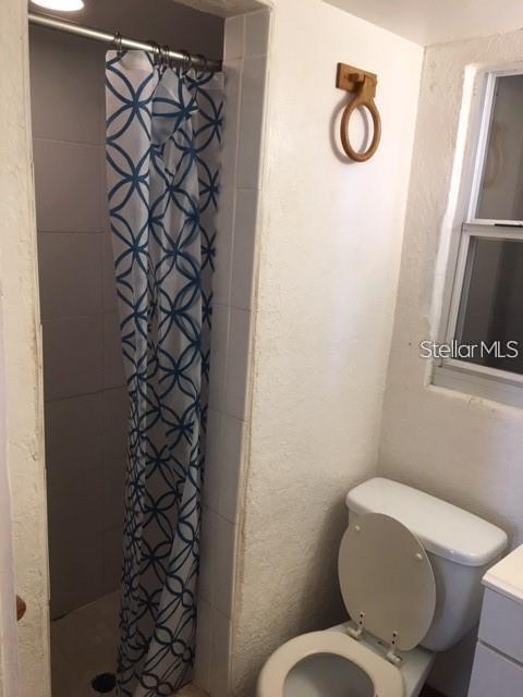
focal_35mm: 29
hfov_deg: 48.2
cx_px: 262
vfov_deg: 61.7
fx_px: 584
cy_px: 348
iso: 32
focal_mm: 4.15
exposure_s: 1/30
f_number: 2.2
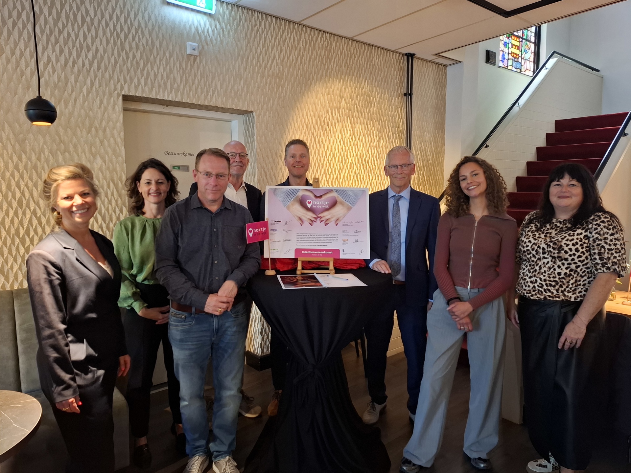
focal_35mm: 23
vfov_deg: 58.9
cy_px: 236
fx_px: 419
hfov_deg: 73.9
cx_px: 316
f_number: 1.8
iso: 400
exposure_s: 1/33
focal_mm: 5.54
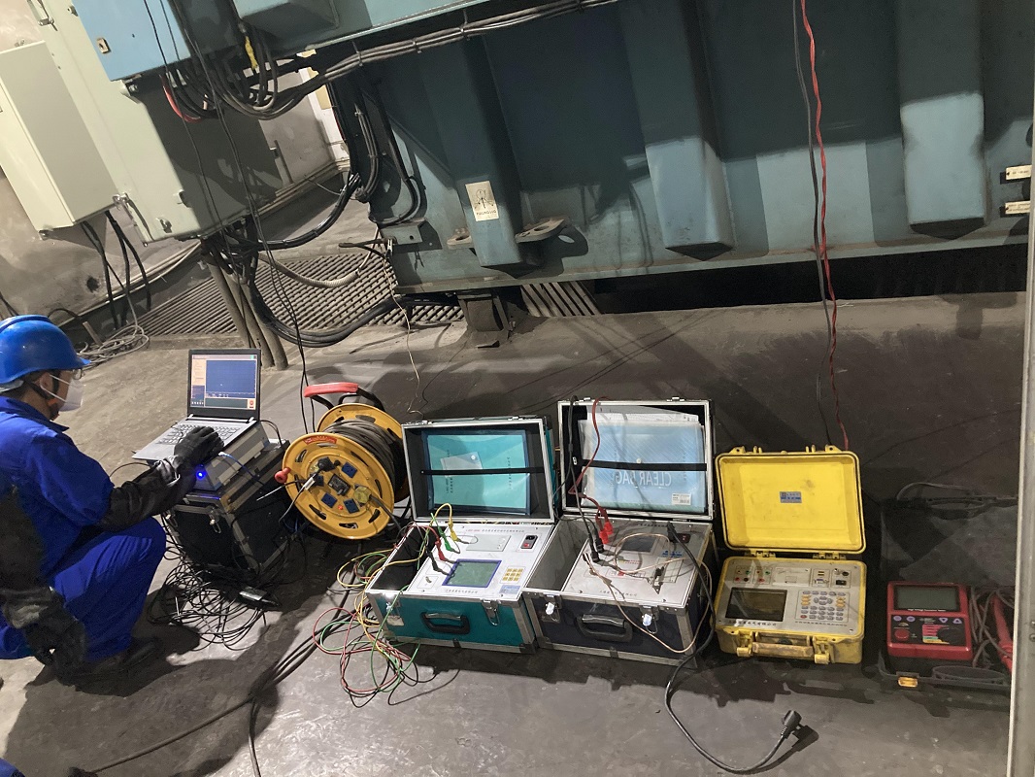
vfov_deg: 49.8
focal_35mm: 28
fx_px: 837
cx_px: 518
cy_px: 388
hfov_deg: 63.4
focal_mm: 3.99
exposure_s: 1/25
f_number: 1.8
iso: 500
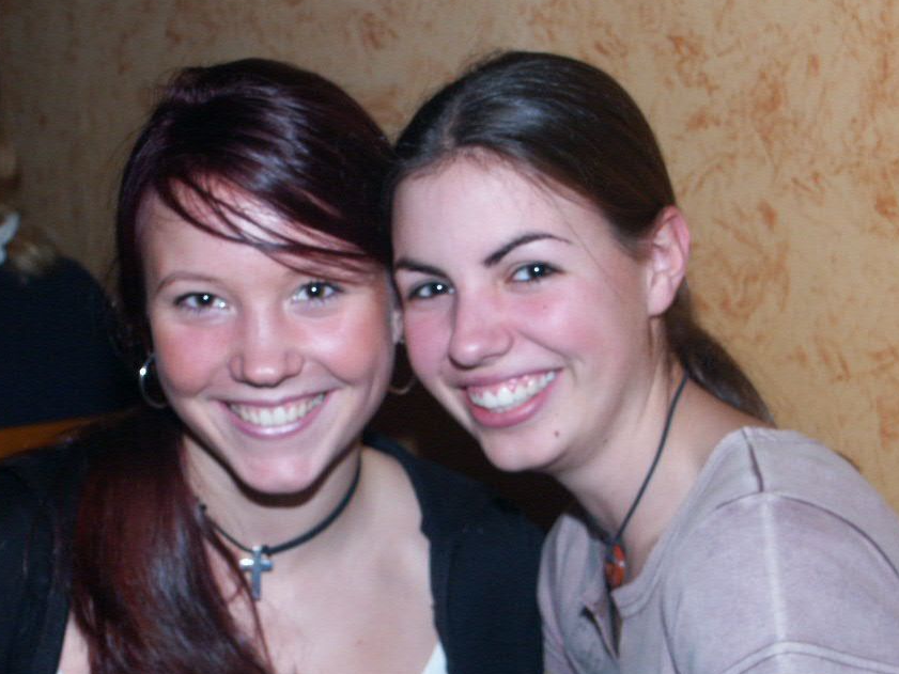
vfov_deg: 21.0
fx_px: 1818
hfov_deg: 27.8
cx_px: 415
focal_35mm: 70
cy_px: 430
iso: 200
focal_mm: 11.82
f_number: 3.5
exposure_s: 1/45
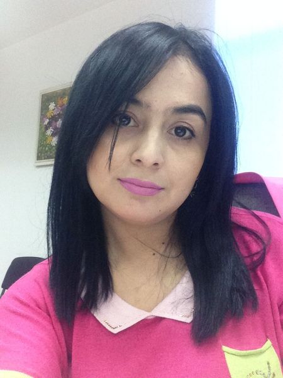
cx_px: 142
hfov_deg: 40.7
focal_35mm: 35
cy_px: 189
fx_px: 382
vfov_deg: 52.6
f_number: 2.4
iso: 200
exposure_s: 1/24
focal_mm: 2.18
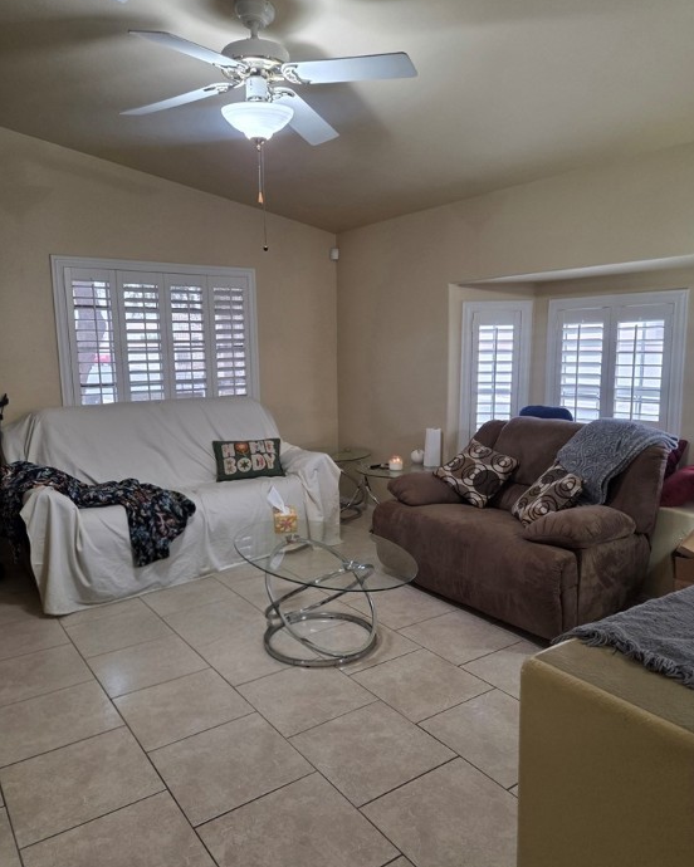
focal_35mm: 25
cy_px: 444
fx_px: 642
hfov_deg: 56.8
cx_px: 341
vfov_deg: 68.1
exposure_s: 1/120
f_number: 1.8
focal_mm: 5.4
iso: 320
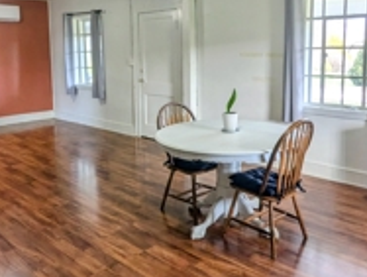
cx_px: 177
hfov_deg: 53.9
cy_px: 94
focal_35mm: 34
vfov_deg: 41.4
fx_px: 361
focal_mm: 2.35
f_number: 2.2
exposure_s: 1/78.8
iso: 94
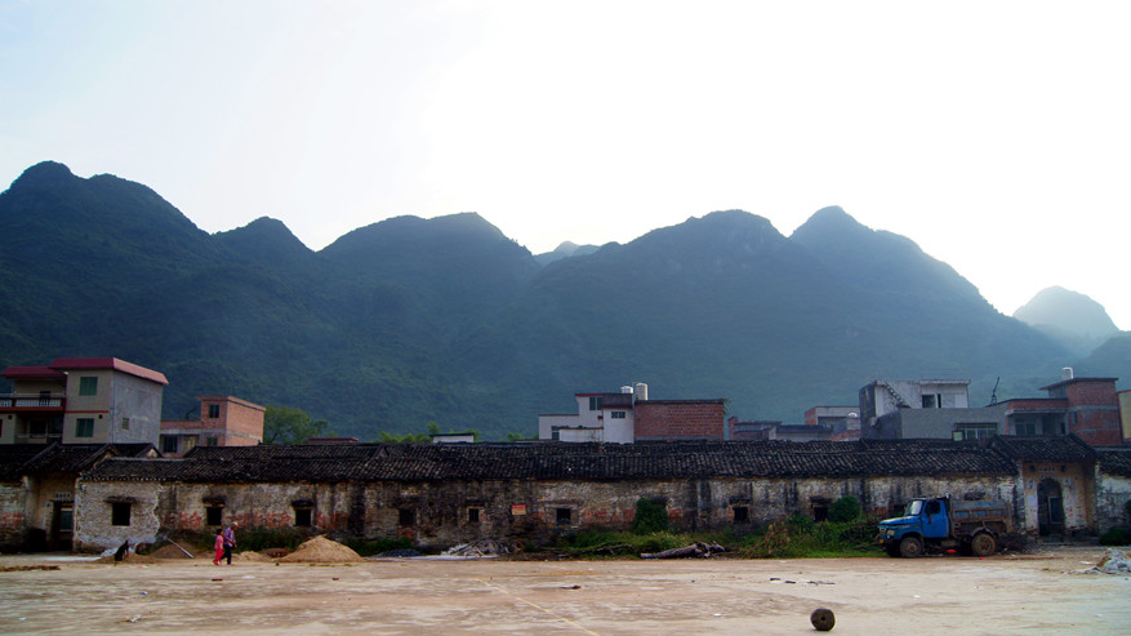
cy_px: 329
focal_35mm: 29
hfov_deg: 66.1
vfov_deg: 40.2
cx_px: 562
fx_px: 870
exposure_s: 1/320
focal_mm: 18
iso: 100
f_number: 5.6
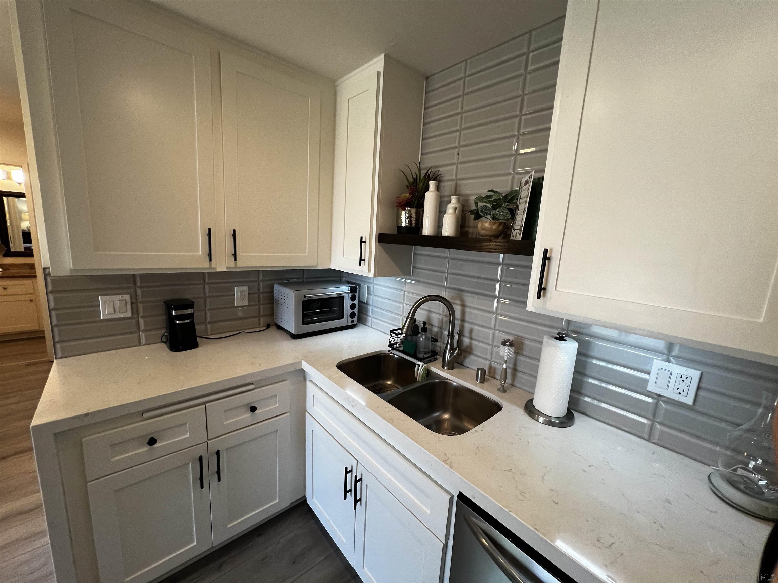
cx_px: 389
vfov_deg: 89.9
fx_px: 292
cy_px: 292
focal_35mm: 13
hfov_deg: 106.2
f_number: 1.8
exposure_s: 1/120
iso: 250
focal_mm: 1.57
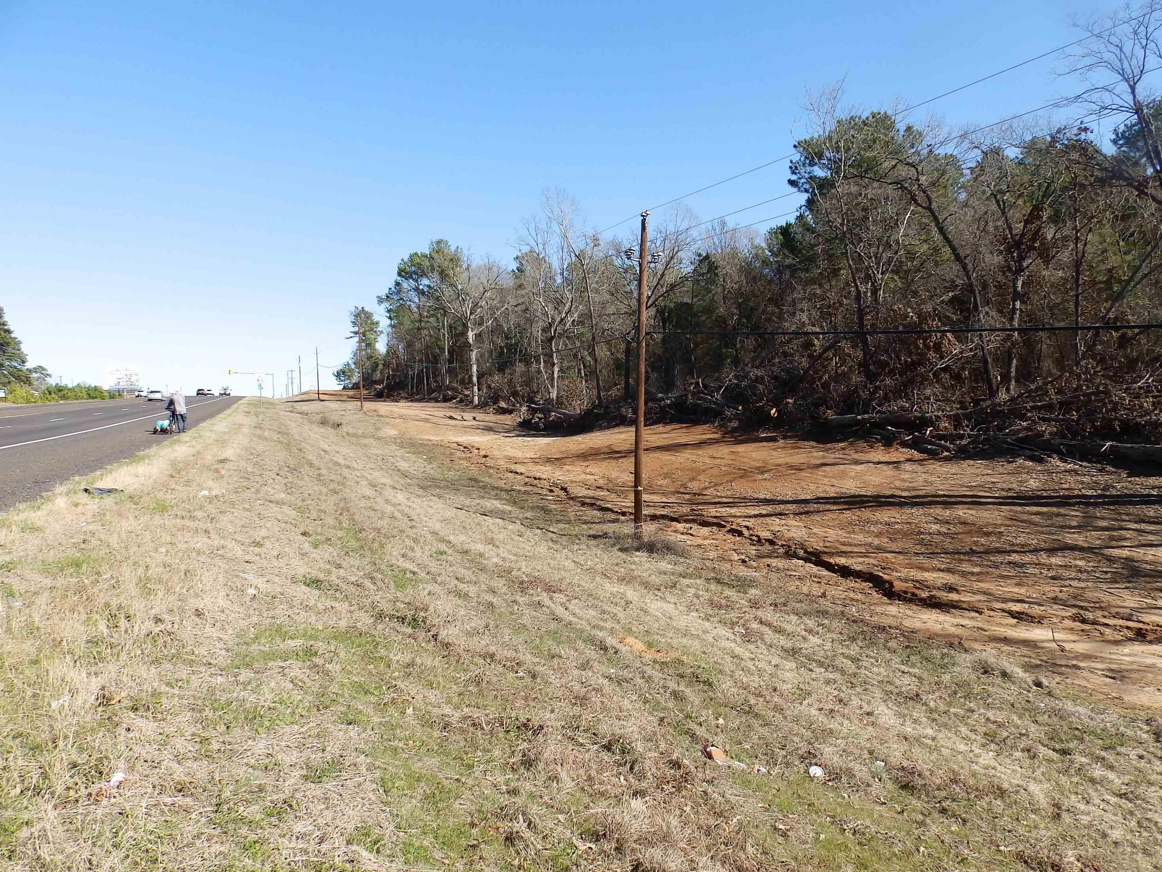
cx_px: 604
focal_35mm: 23
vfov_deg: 58.9
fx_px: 772
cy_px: 438
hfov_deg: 73.9
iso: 80
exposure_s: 1/400
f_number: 4.5
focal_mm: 4
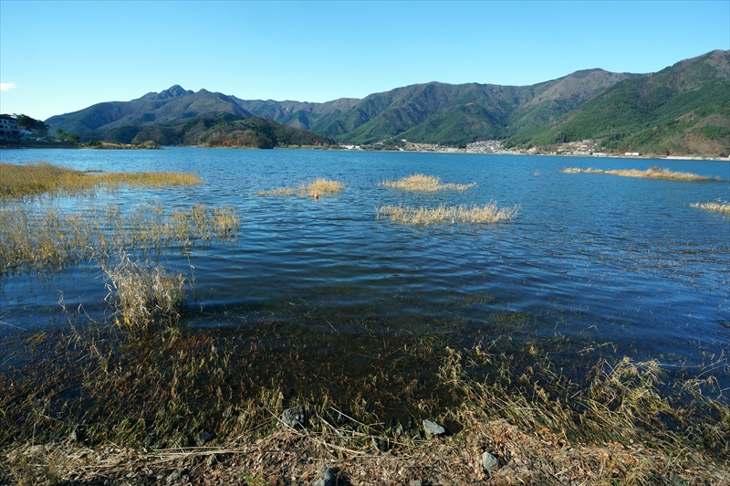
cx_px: 365
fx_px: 304
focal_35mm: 15
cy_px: 243
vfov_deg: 77.2
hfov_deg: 100.4
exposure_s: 1/125
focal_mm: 10
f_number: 8
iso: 100
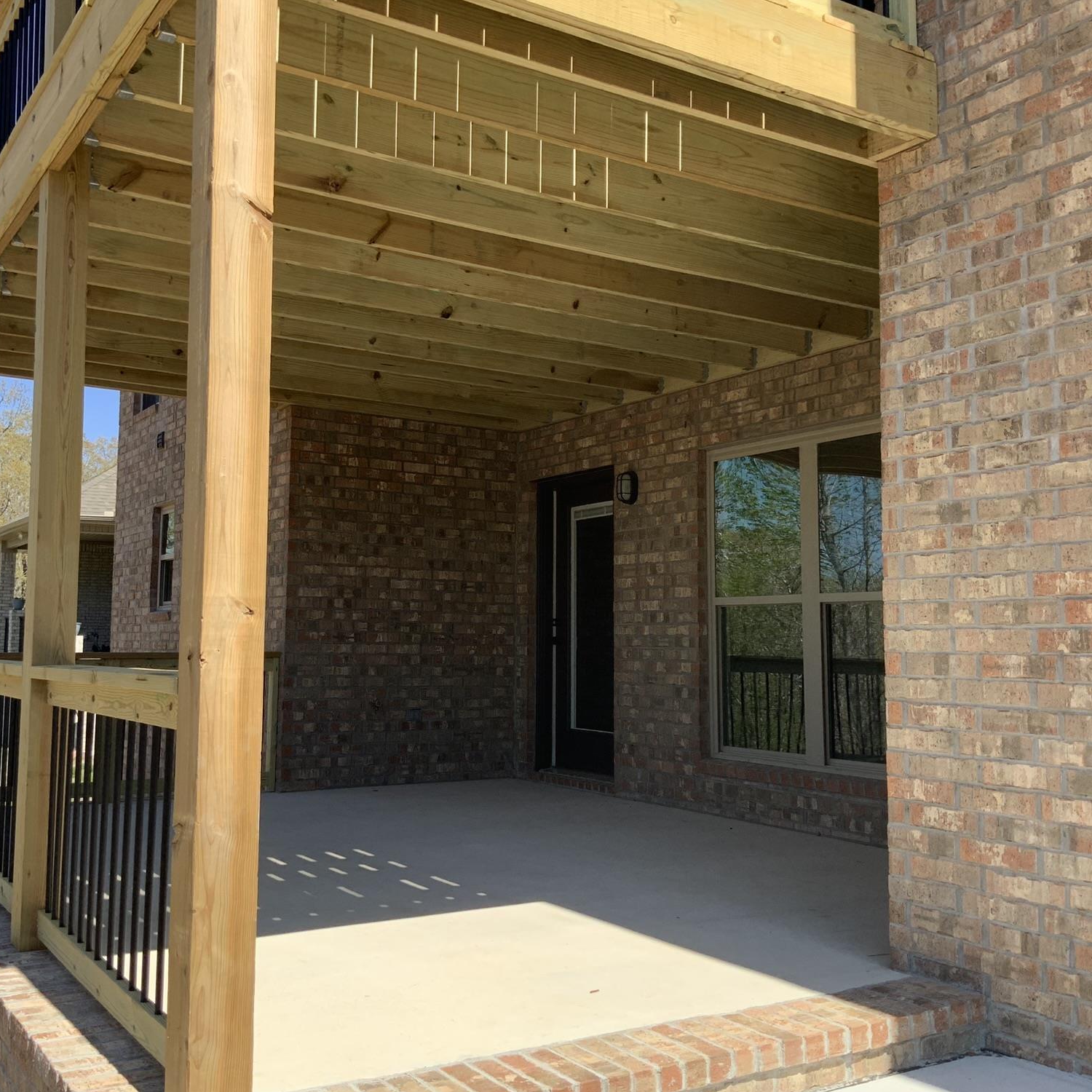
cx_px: 447
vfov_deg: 47.2
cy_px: 535
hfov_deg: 47.0
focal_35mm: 35
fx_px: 1249
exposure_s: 1/855
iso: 16
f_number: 1.8
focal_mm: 3
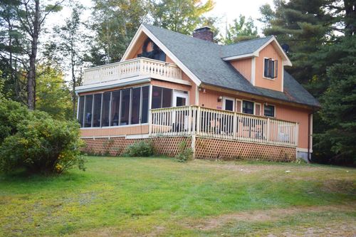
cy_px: 118
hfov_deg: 37.9
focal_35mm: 52
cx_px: 178
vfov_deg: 25.7
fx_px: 519
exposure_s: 1/200
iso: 200
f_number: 4.5
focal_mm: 35
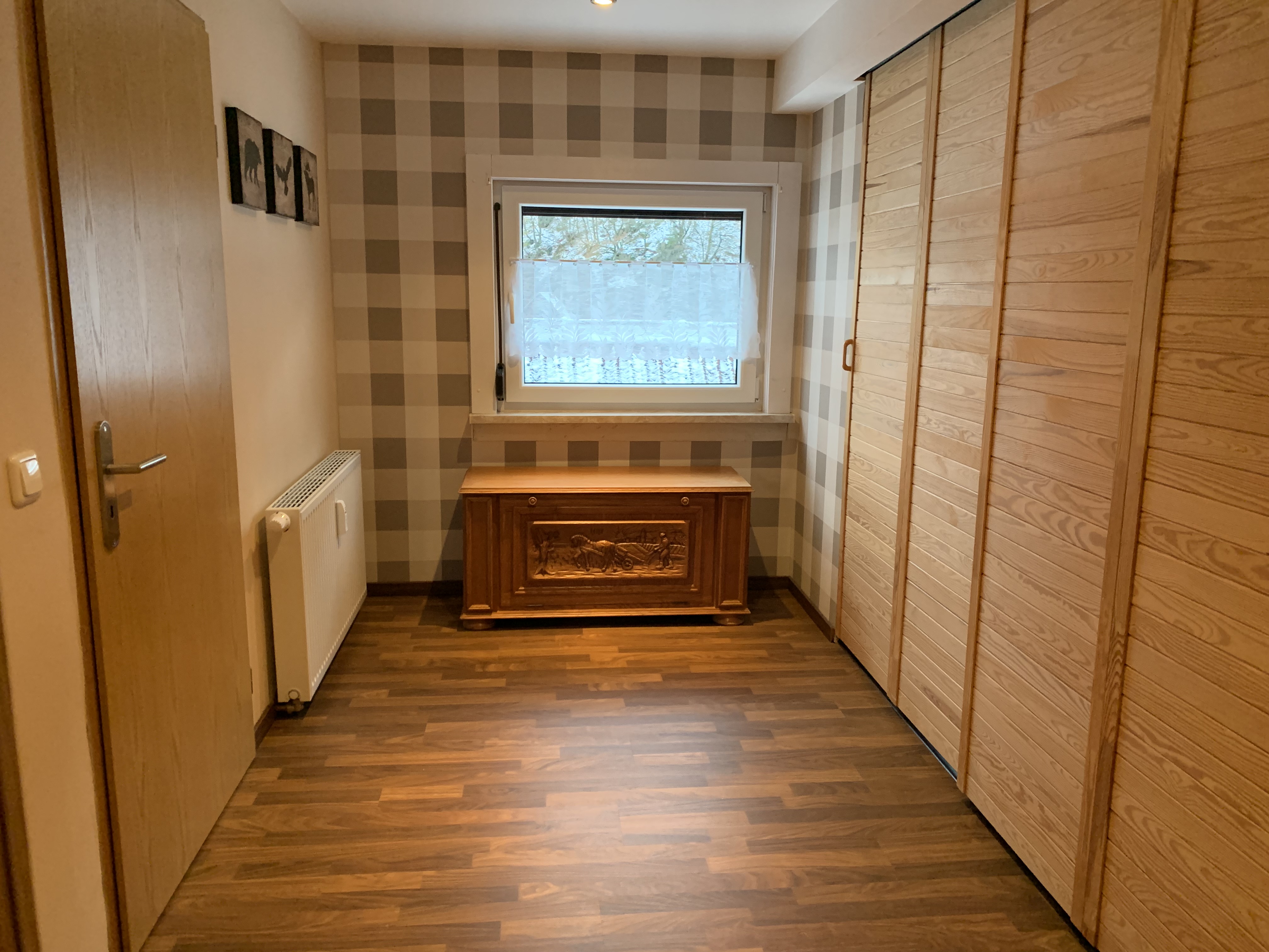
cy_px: 476
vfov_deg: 53.1
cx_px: 634
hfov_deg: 67.3
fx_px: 953
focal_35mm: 26
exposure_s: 1/50
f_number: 1.8
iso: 400
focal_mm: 4.25
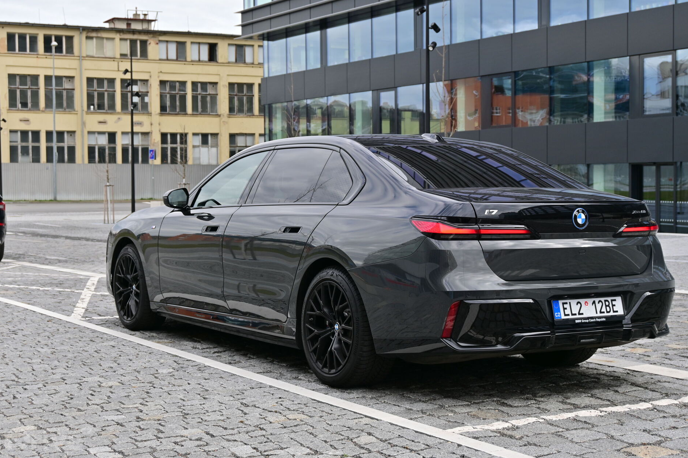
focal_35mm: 57
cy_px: 227
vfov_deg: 24.0
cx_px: 348
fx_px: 1080
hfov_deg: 35.3
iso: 100
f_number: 6.3
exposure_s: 1/160
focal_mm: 37
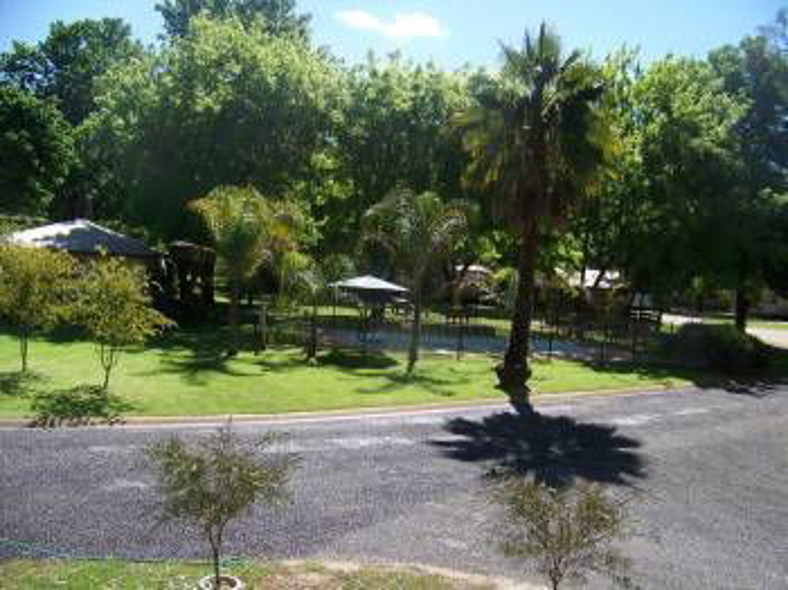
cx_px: 394
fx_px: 819
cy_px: 295
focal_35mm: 36
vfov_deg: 39.6
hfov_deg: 51.4
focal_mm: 5.85
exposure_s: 1/640
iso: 64
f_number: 2.8
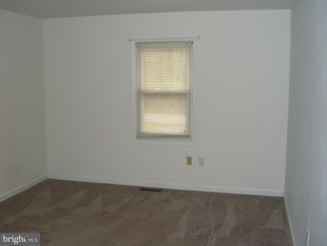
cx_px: 164
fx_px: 359
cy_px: 123
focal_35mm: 38
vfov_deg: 37.7
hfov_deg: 49.0
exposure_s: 1/60
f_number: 2.8
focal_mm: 7.9
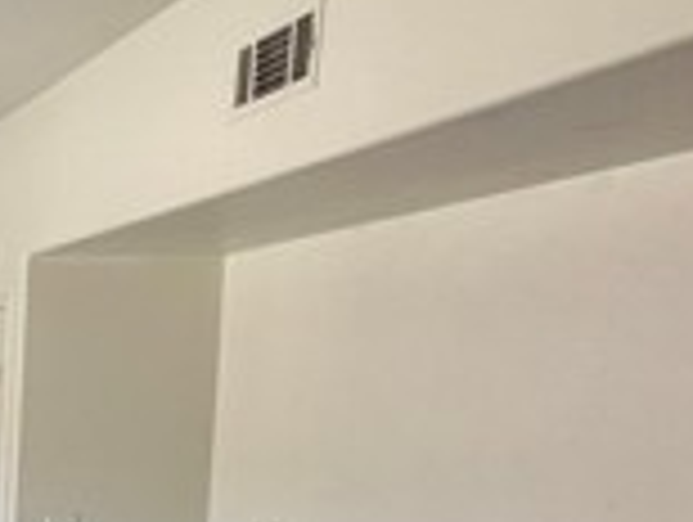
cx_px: -328
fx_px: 1083
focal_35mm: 54
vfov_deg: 25.4
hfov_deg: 26.5
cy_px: 554
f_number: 1.8
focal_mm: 1.57
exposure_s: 1/99
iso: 200
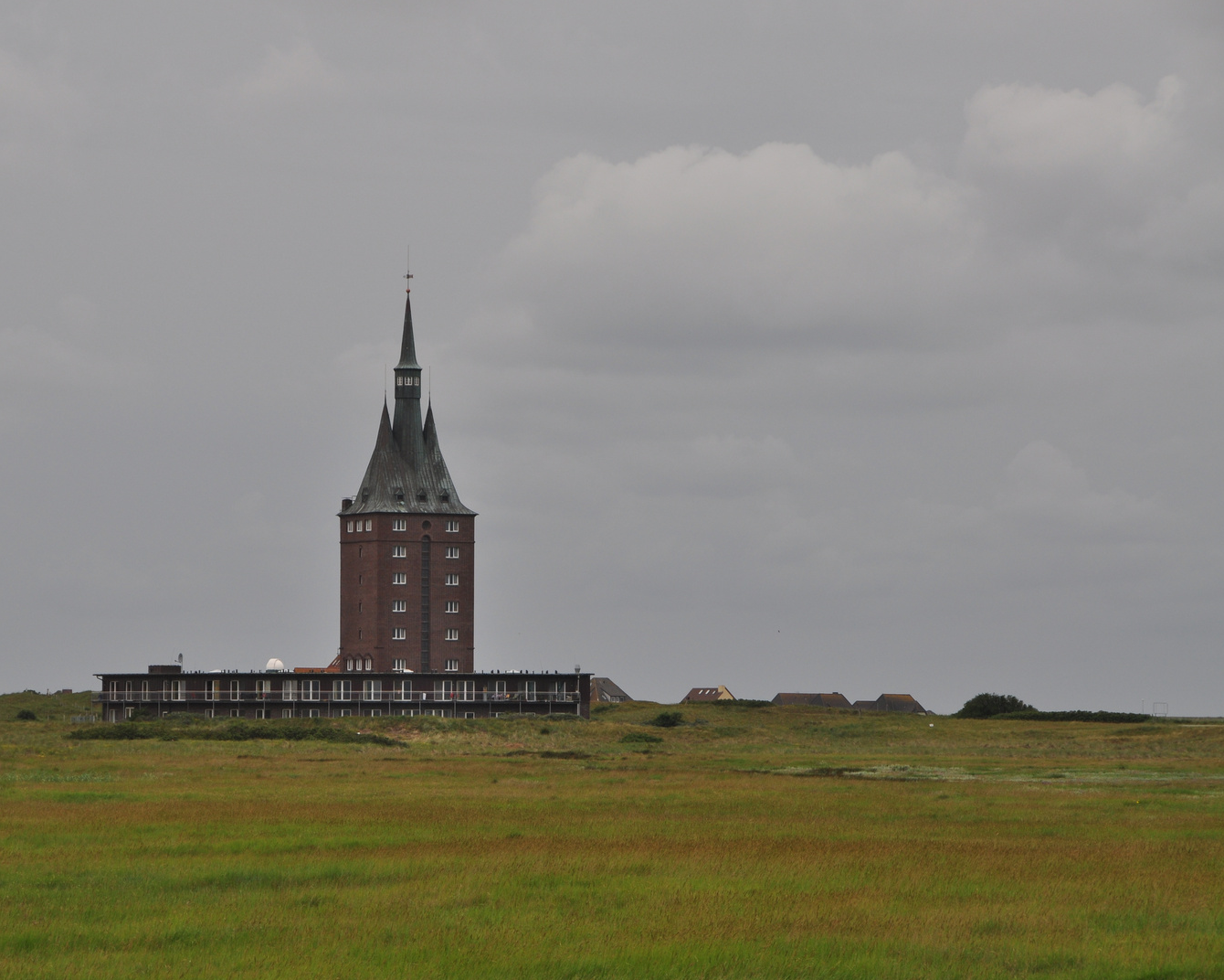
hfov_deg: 12.3
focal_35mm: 157
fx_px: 5687
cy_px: 490
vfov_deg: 9.8
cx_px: 493
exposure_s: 1/320
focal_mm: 92
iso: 200
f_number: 9
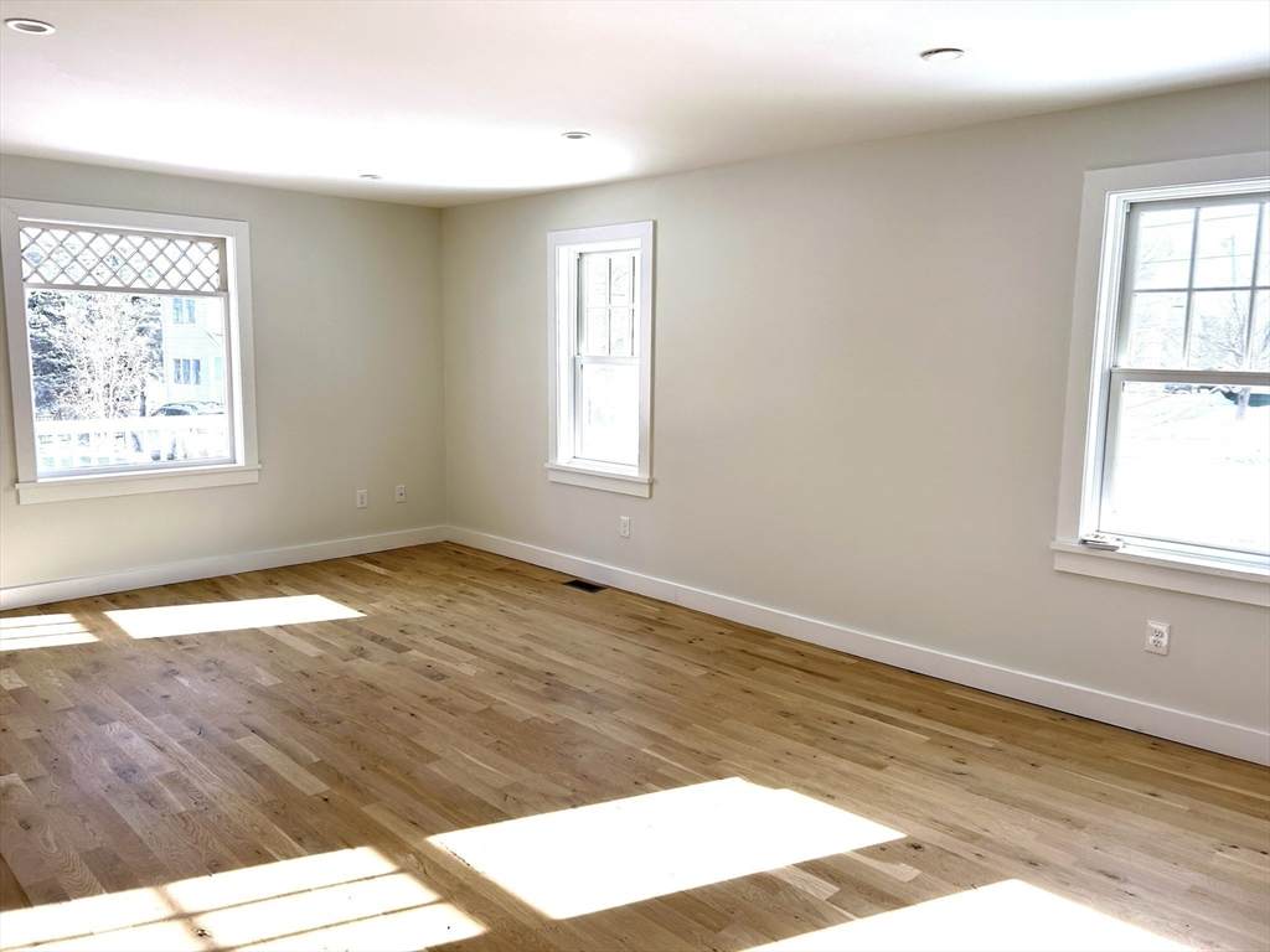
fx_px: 954
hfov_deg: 67.3
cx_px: 635
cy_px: 476
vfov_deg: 53.1
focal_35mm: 26
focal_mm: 5.7
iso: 50
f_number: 1.5
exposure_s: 1/643
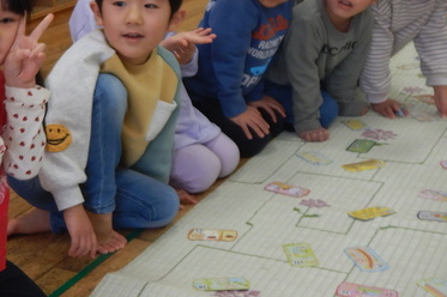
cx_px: 35
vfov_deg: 20.2
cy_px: 85
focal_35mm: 67
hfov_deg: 28.8
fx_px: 831
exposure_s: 1/60
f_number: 2.8
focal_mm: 4.3
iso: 125
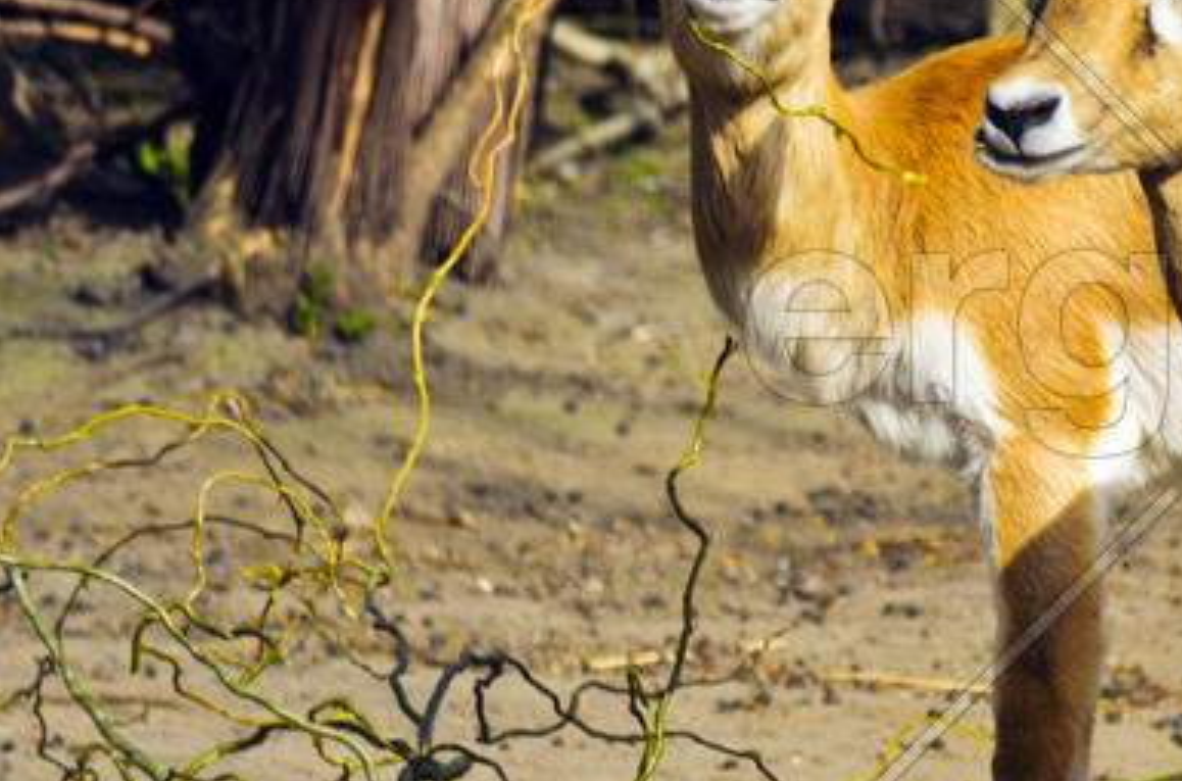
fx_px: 17843
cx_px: 1335
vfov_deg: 2.5
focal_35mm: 545
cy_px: 328
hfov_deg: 3.8
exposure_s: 1/350
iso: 100
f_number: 5.6
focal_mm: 160
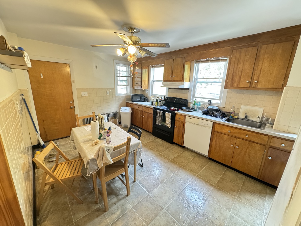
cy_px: 113
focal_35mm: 14
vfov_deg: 85.7
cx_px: 150
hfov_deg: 102.1
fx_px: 122
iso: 800
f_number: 2.2
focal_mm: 2.22
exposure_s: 1/60
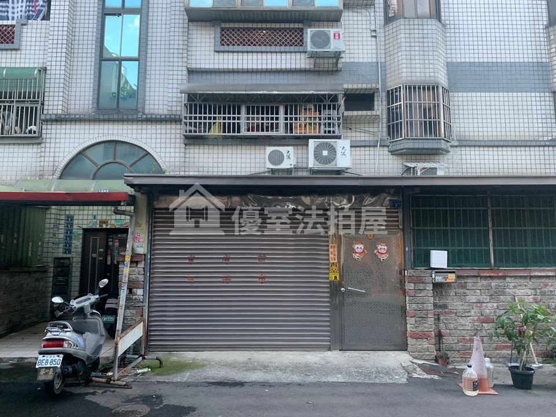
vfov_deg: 53.1
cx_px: 278
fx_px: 418
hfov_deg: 67.3
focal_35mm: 26
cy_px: 208
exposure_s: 1/120
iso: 100
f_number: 1.8
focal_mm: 4.25
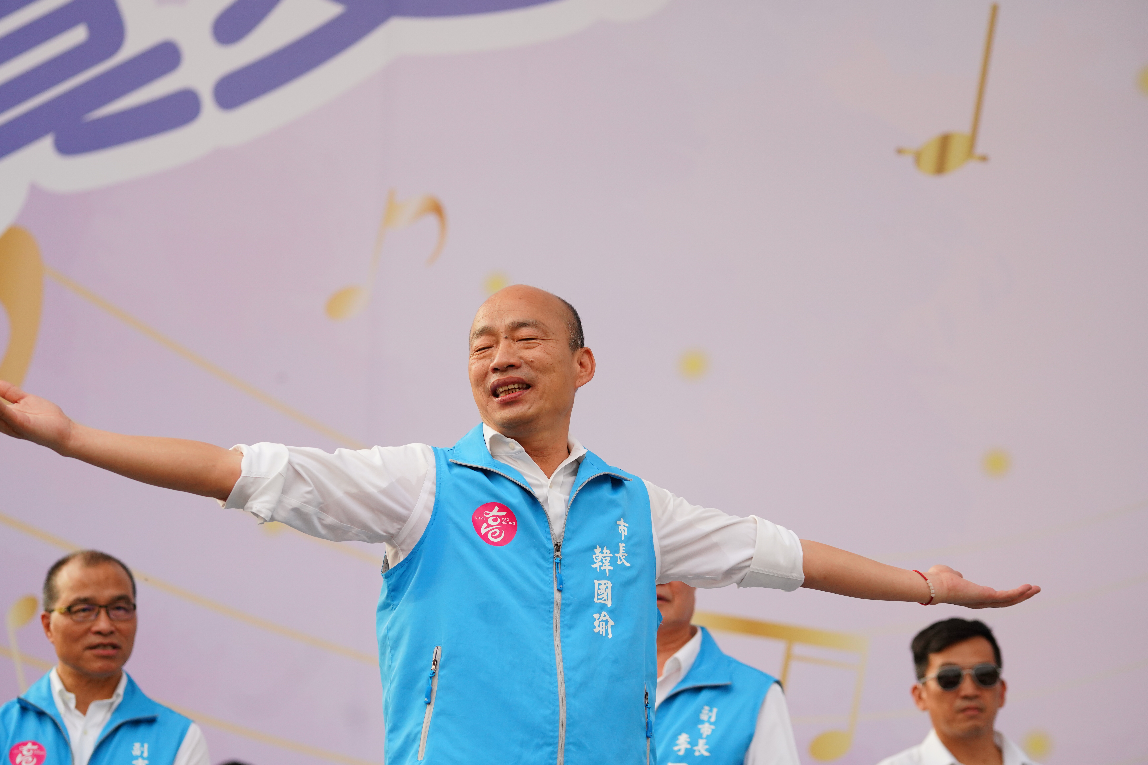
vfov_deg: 10.1
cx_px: 537
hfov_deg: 15.1
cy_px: 374
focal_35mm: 136
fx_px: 4337
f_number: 4
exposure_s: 1/640
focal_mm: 118
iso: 1000
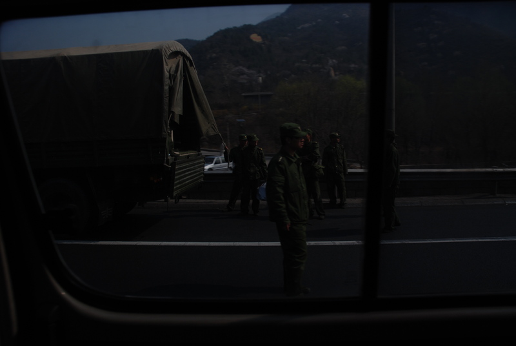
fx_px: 388
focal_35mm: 27
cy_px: 173
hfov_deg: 67.3
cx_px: 258
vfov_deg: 48.1
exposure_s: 1/500
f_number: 7.1
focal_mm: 18
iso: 100
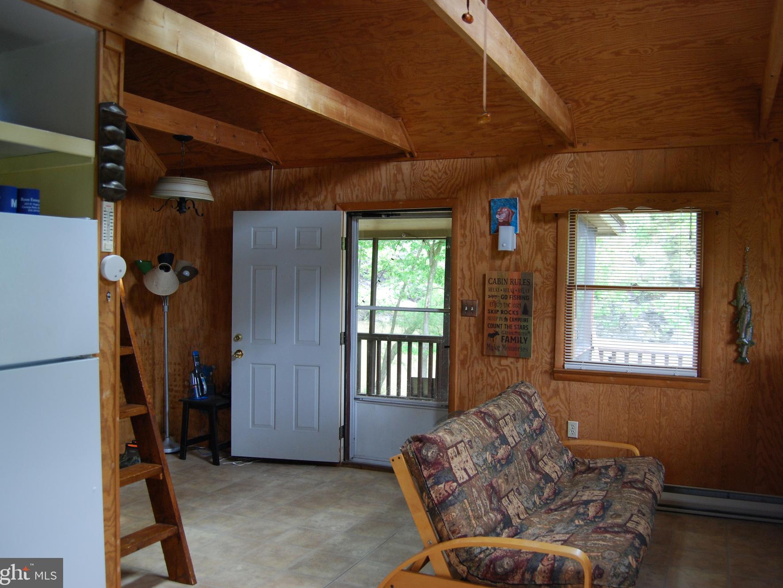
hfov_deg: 59.9
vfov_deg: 46.8
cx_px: 417
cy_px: 288
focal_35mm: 30
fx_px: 679
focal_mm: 18
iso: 360
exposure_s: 1/60
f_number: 3.5
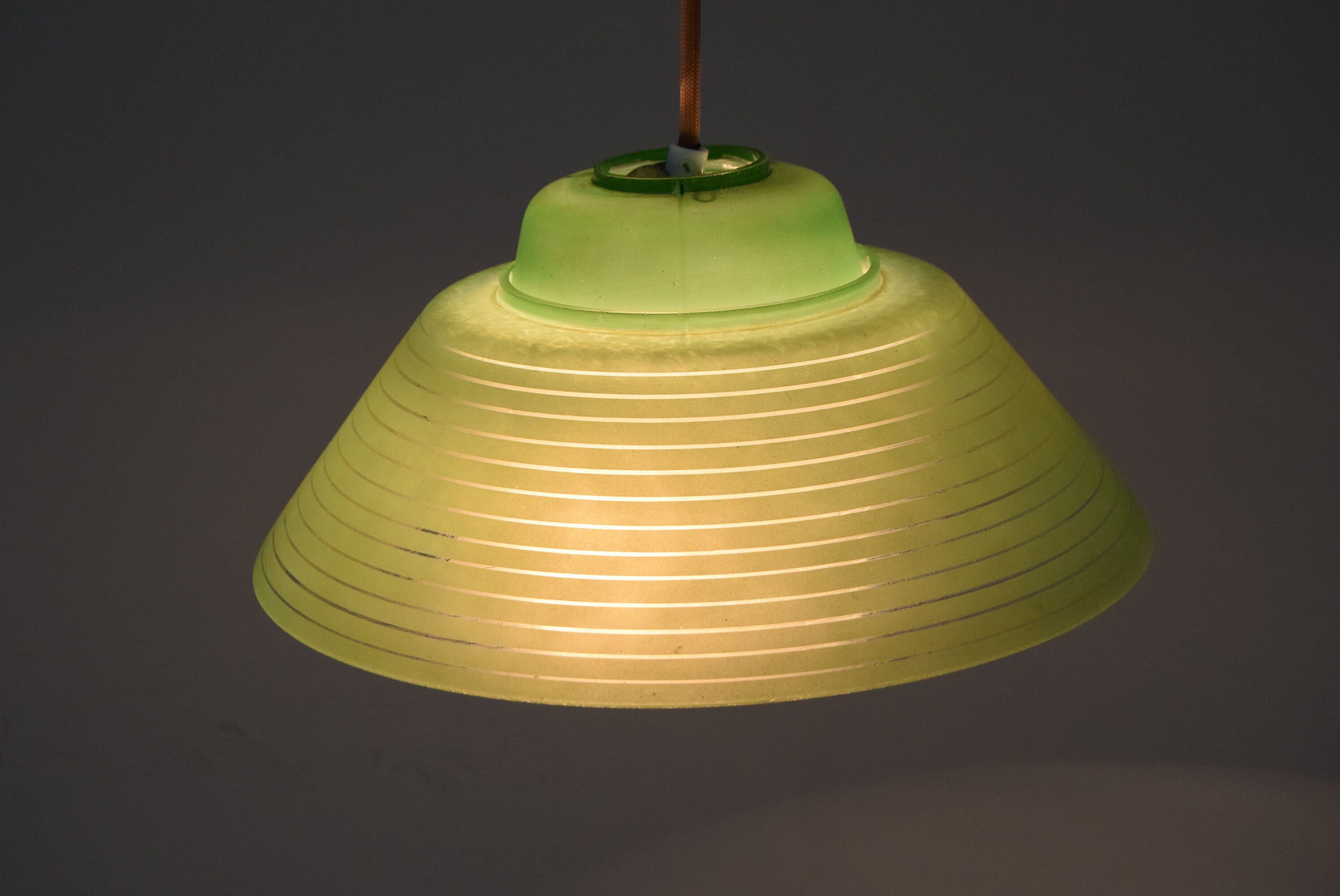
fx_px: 2682
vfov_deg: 19.0
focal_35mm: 72
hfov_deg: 28.1
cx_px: 670
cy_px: 448
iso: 1600
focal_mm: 48
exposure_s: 1/320
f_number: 9
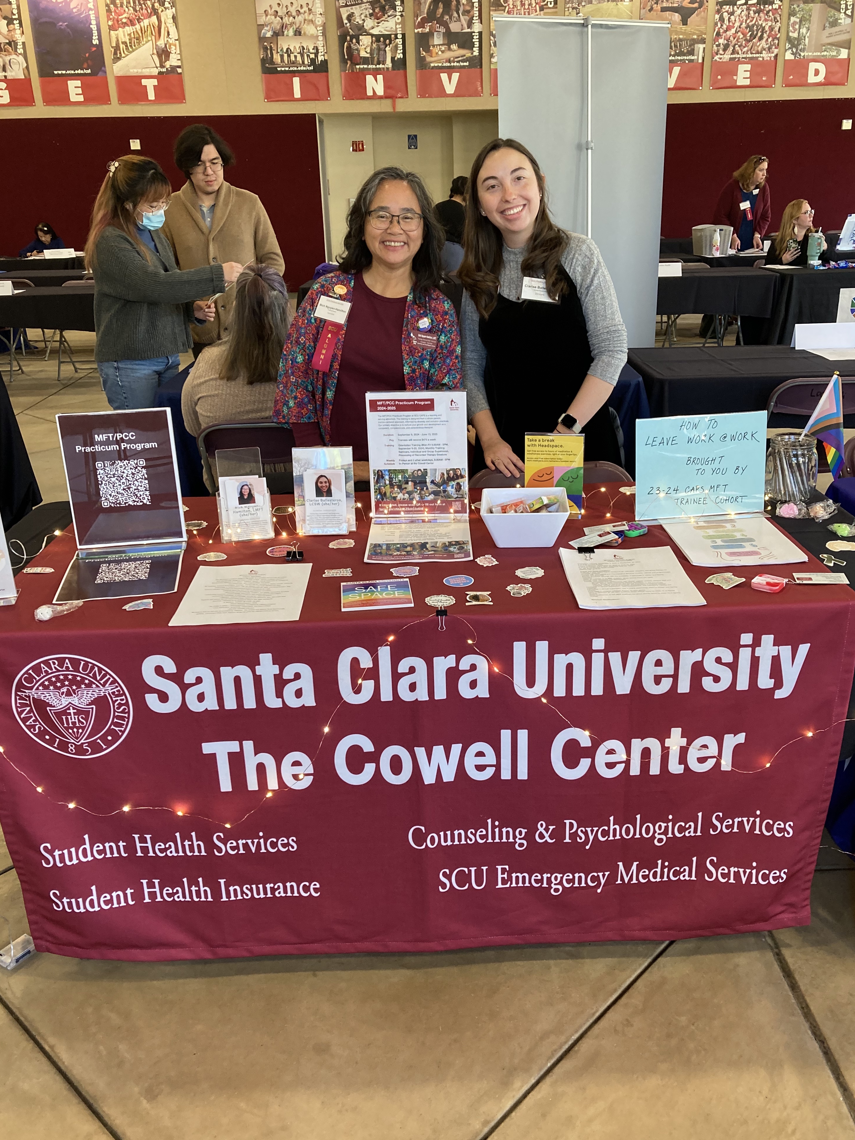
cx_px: 431
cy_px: 563
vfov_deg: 61.7
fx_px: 955
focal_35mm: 29
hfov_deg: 48.2
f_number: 1.8
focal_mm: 3.99
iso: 125
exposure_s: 1/60
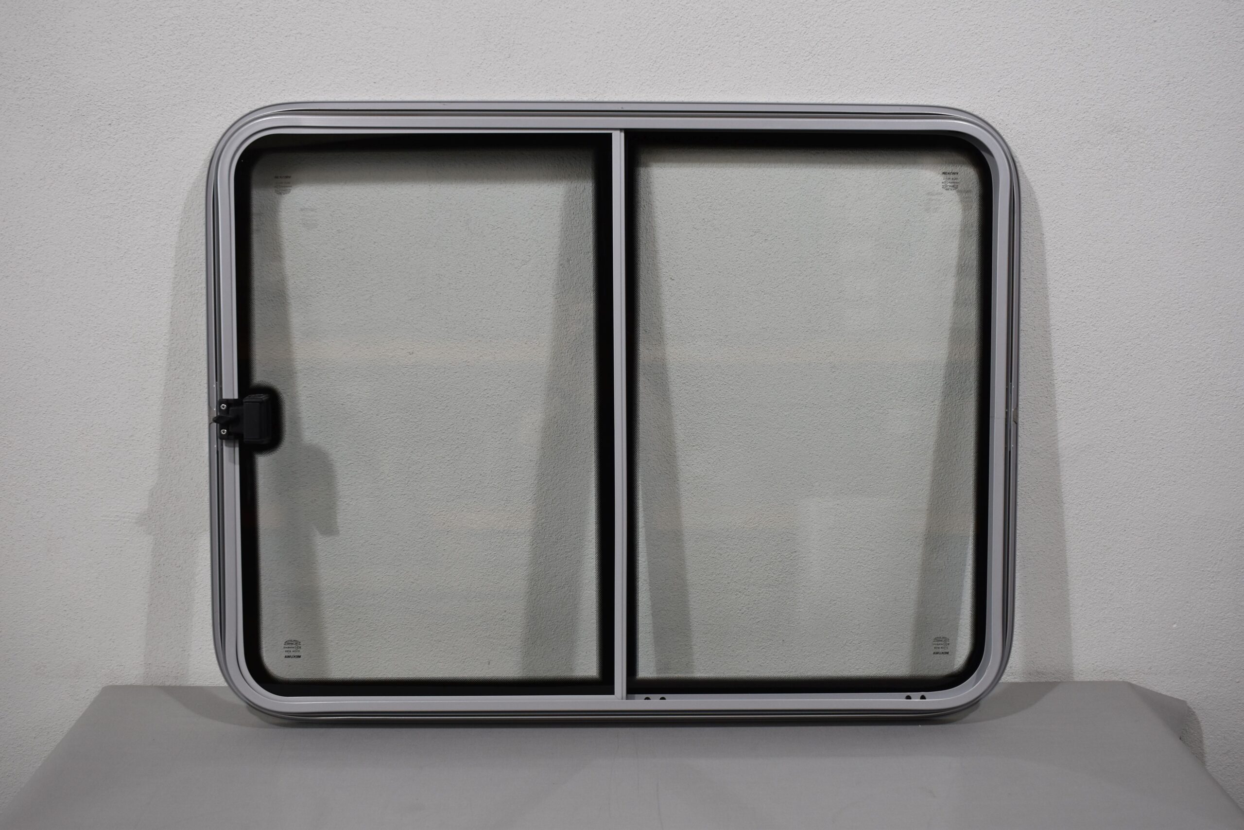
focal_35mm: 38
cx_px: 622
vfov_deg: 35.5
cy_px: 415
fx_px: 1296
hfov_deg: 51.3
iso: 400
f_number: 5.6
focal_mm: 25
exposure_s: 1/125
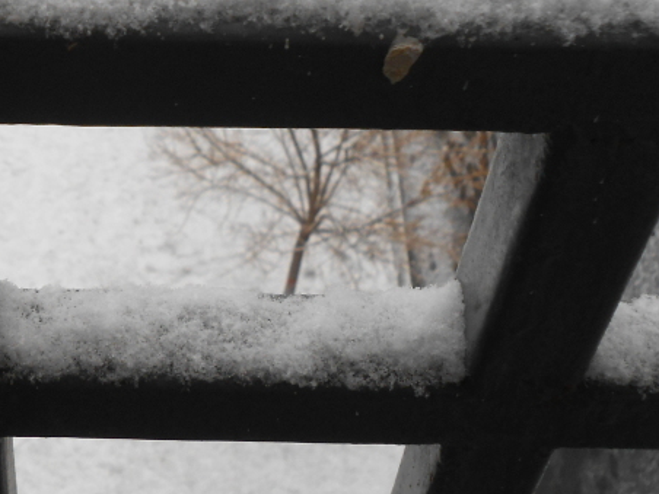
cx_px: 42
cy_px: 128
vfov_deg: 17.1
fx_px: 1637
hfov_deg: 22.1
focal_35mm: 86
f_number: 4.2
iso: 100
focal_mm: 6.8
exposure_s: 1/30
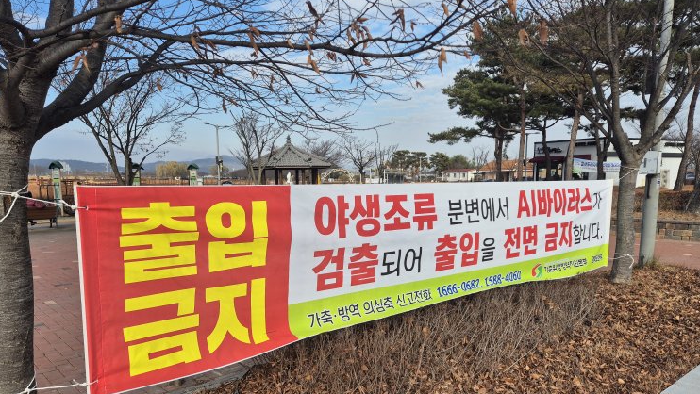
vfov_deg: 42.8
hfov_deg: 69.8
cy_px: 225
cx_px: 343
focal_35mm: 27
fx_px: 501
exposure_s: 1/1292
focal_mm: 5.4
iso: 25
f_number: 1.8
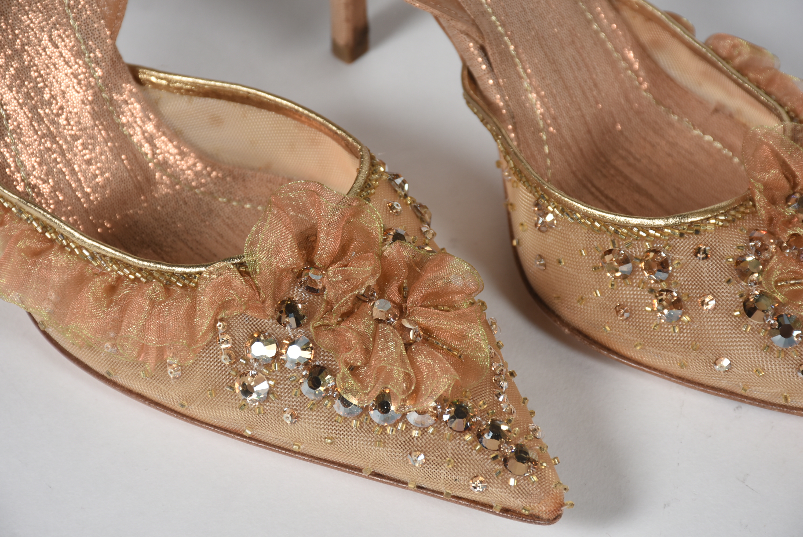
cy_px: 268
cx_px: 402
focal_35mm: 210
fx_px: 4688
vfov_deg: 6.6
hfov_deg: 9.8
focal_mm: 140
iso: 200
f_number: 10
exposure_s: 1/125
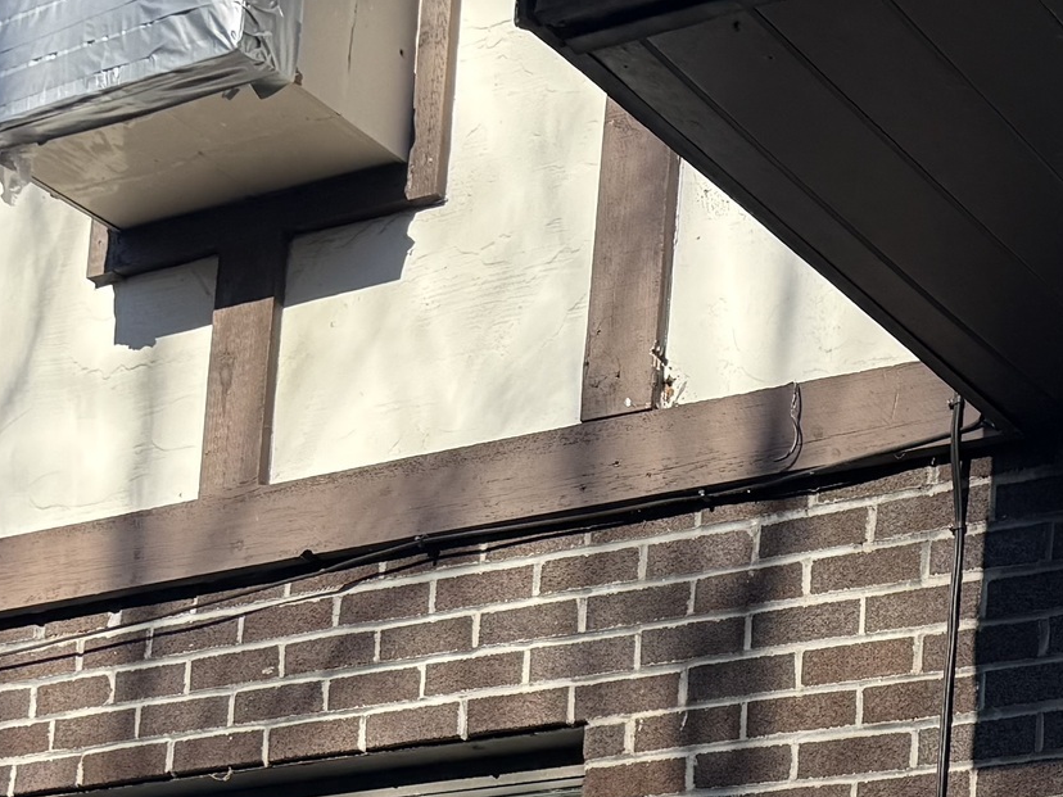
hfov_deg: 20.6
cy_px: 1466
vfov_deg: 14.5
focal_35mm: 89
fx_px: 2733
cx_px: 1262
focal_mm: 6.76
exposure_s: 1/1653
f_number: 1.78
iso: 80
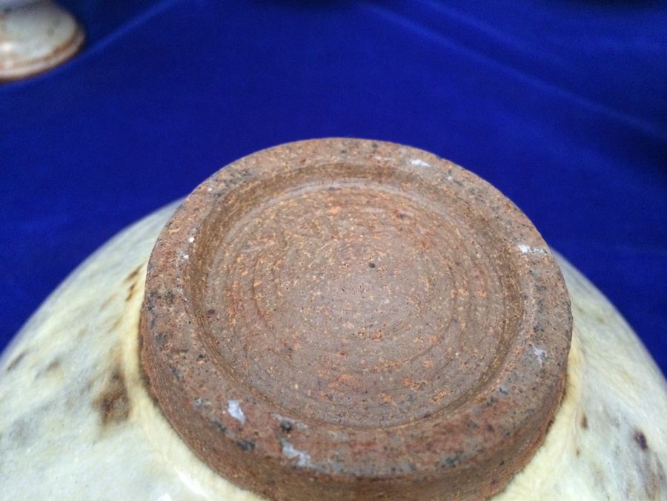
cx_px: 334
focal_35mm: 30
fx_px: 578
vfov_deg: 46.8
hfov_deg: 60.0
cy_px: 250
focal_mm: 4.12
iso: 320
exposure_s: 1/20
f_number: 2.2
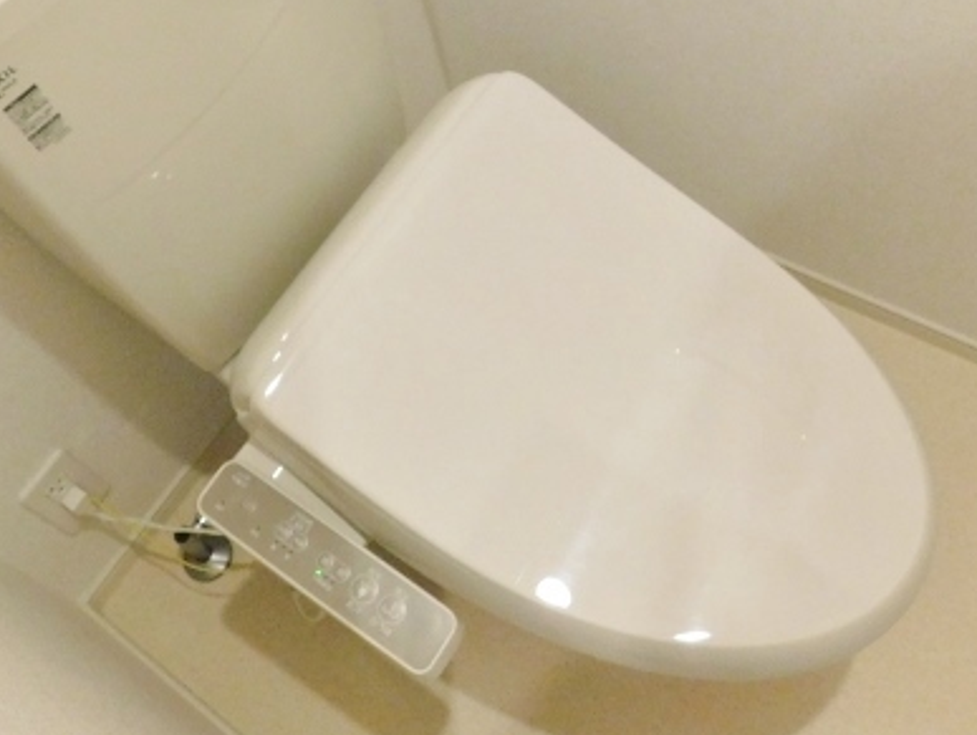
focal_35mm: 38
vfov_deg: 36.9
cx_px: 424
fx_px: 1074
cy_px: 187
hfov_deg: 48.8
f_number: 3
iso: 400
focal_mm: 4
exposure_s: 1/30
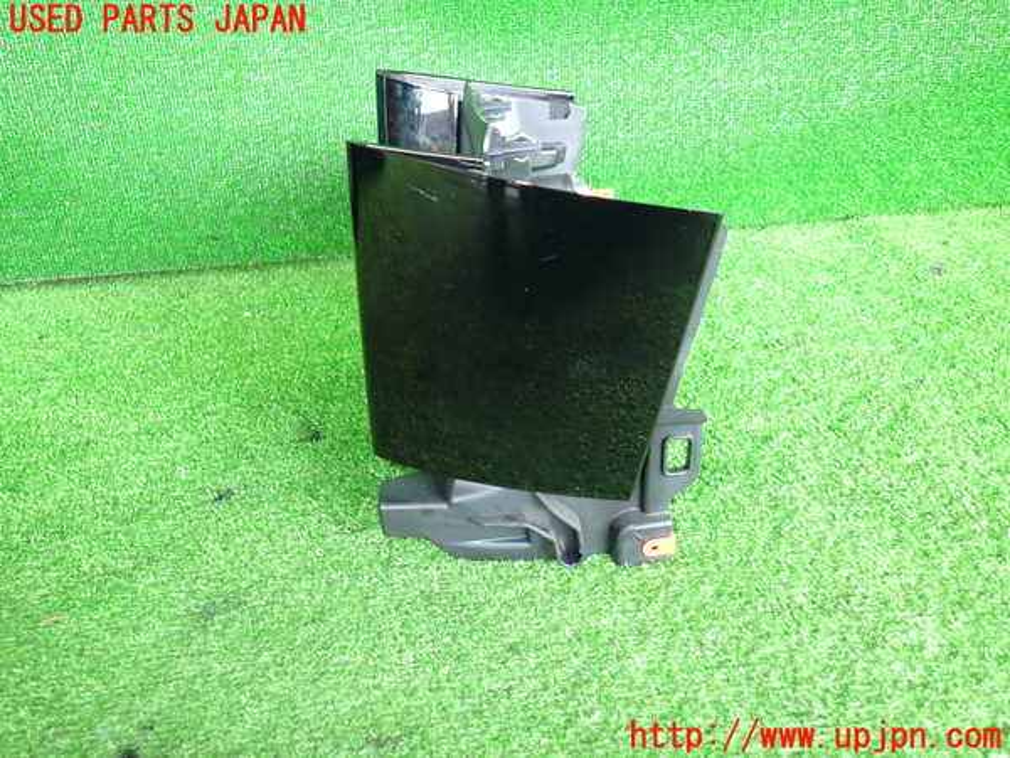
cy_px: 379
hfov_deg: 69.4
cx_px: 505
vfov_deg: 54.9
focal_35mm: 25
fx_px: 729
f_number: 2
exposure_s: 1/40
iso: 200
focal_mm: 4.5
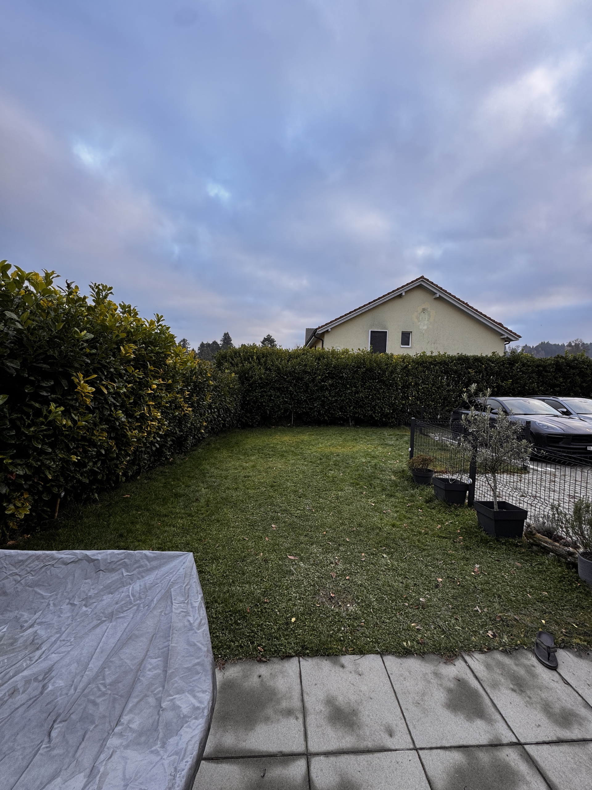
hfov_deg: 85.7
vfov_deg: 102.1
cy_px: 395
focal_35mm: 14
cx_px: 296
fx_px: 319
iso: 40
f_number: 2.2
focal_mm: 2.22
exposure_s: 1/99
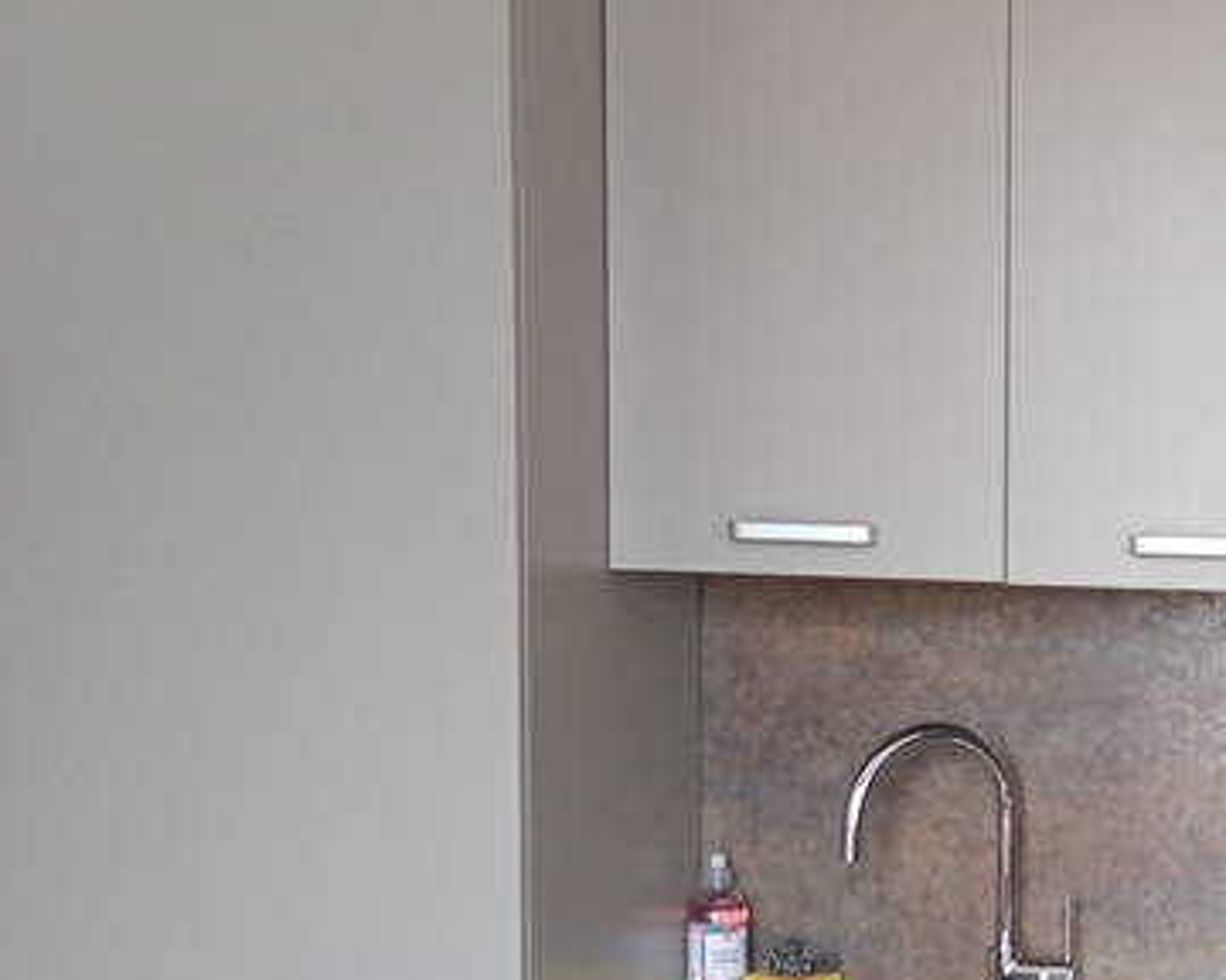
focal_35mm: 60
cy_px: 704
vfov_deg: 25.2
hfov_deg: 29.0
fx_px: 2177
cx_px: 1291
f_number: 2.2
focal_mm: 3.43
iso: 185
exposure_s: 1/33.3
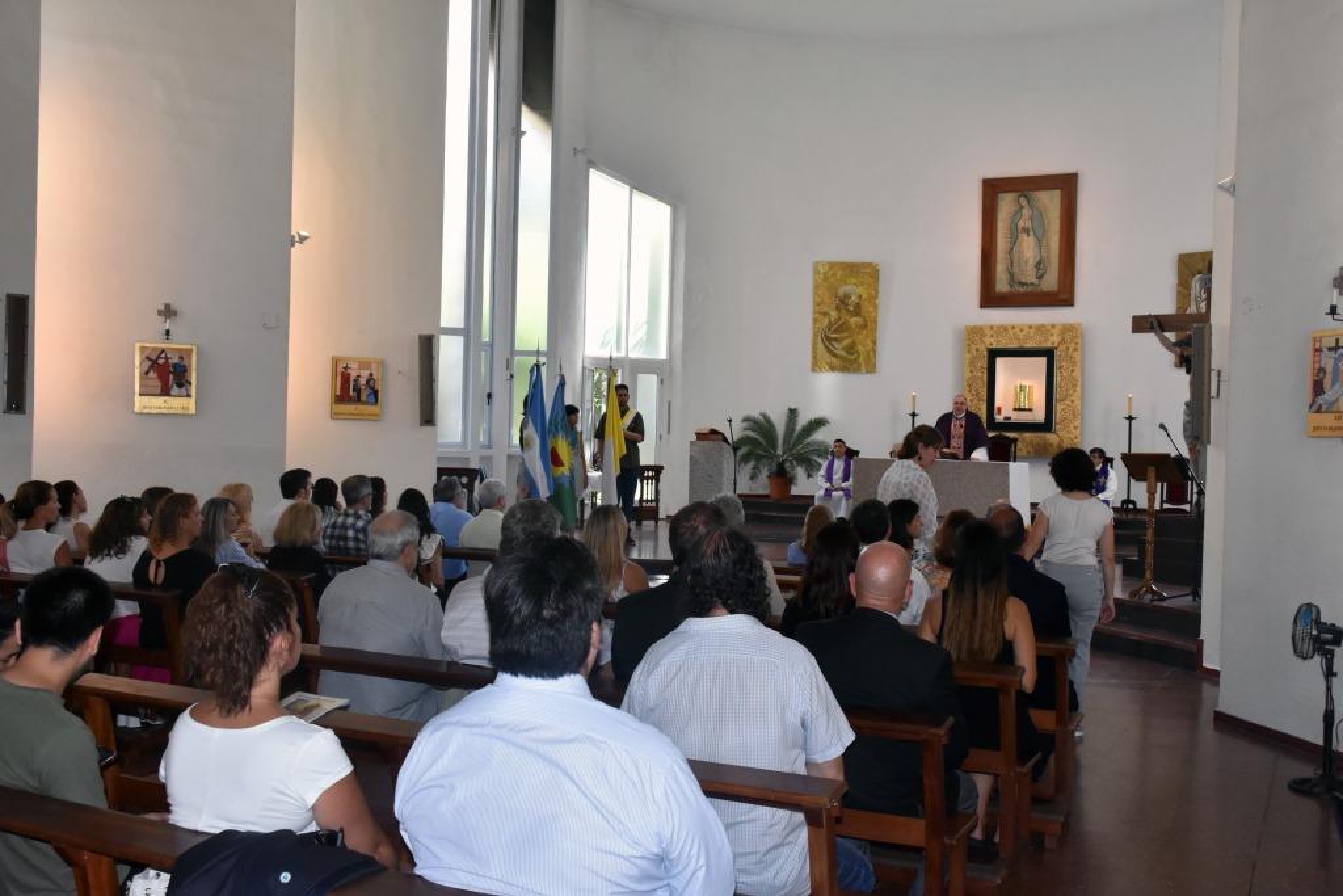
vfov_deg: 38.4
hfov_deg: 55.1
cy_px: 448
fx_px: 1287
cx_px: 672
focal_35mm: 34
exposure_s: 1/250
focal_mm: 23
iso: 1600
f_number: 7.1
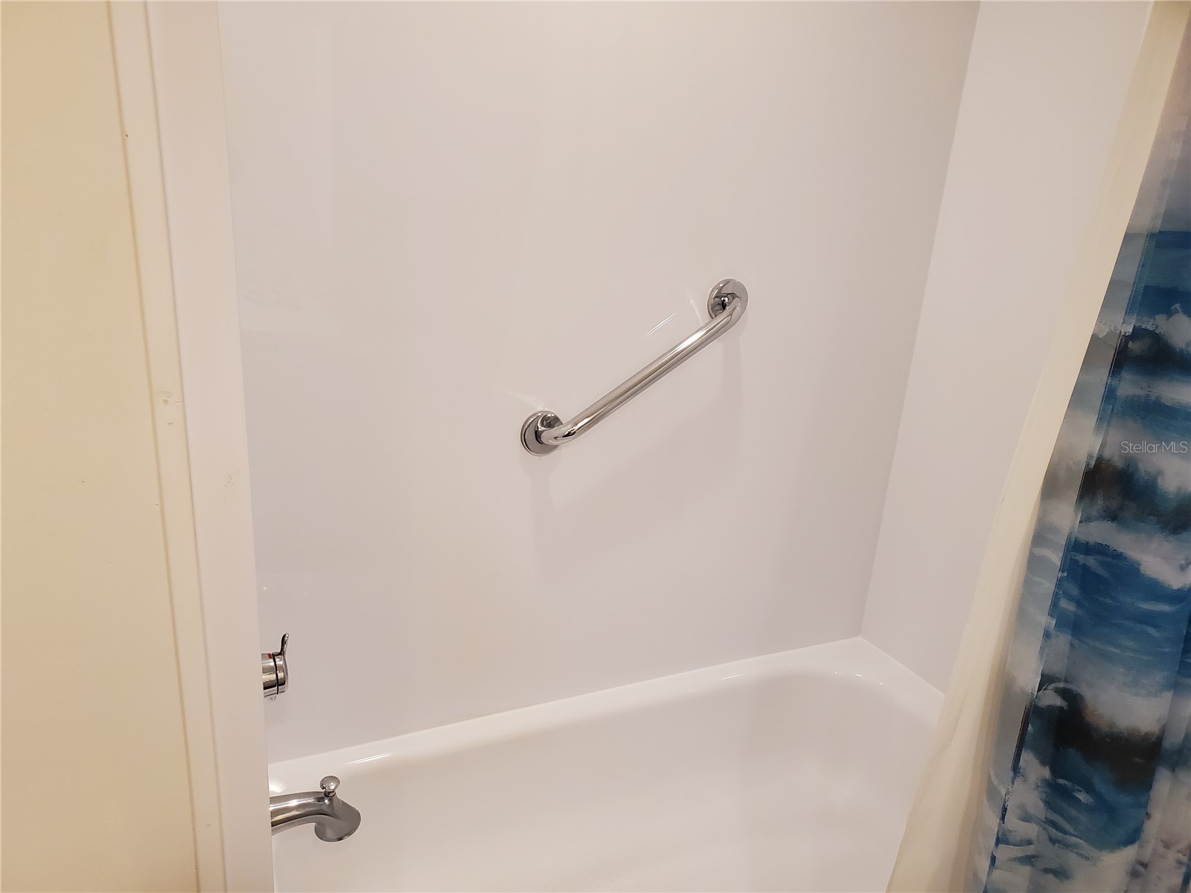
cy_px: 446
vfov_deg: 53.1
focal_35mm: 26
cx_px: 596
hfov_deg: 67.3
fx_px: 895
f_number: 2.4
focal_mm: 4.3
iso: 320
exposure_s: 1/120
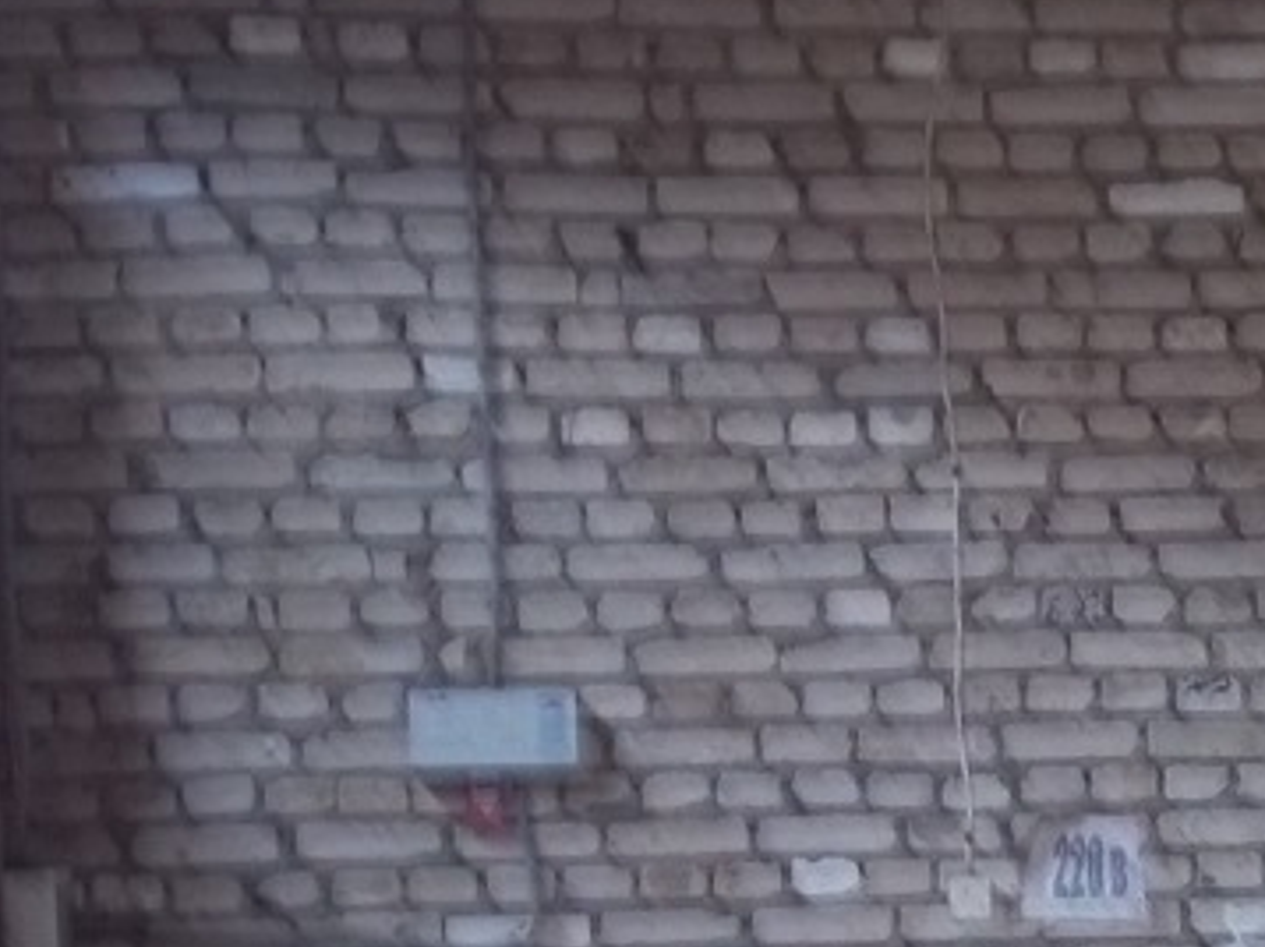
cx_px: 1127
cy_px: 855
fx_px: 3761
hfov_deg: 18.8
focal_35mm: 103
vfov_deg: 14.2
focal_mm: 6.5
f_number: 3.1
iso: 160
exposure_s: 1/10
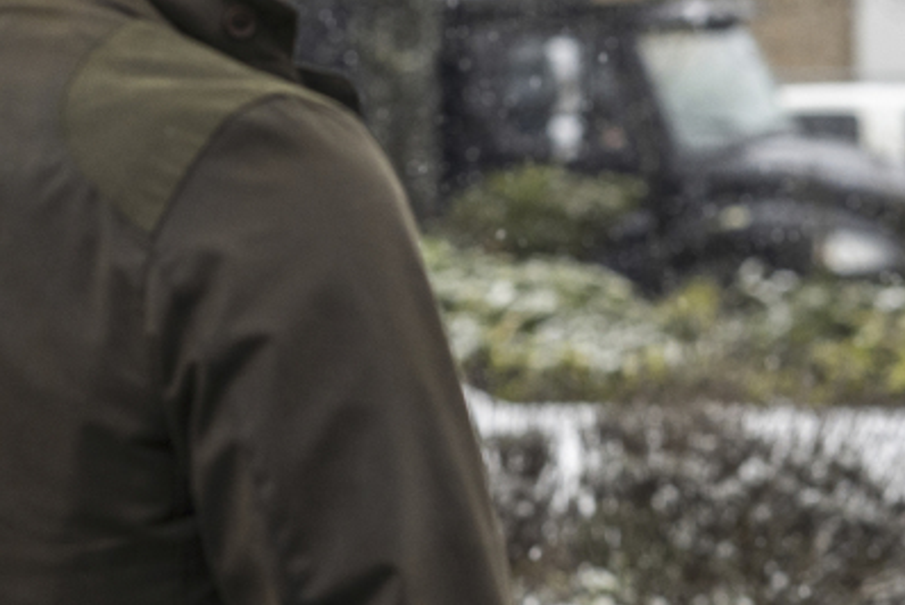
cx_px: 405
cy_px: 375
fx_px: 6440
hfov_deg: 8.0
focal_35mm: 256
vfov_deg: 5.4
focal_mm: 85
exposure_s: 1/640
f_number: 4.5
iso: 800
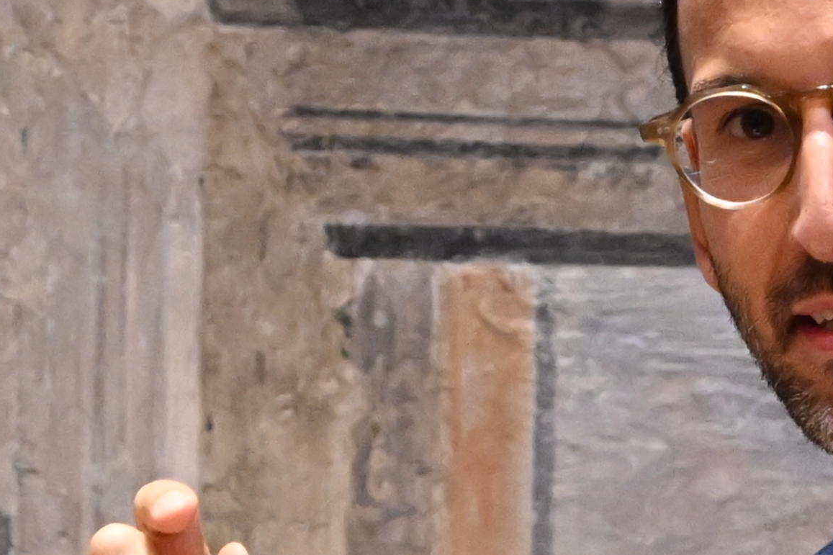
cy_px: 450
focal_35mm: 478
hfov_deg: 4.3
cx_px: 641
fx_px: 11058
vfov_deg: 2.9
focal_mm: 120
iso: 4000
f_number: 4
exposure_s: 1/250
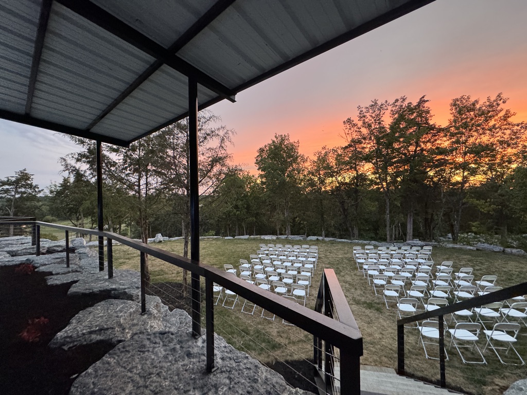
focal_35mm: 14
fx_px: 213
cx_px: 264
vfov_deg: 85.7
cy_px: 198
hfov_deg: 102.1
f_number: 2.2
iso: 640
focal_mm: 2.22
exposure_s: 1/60
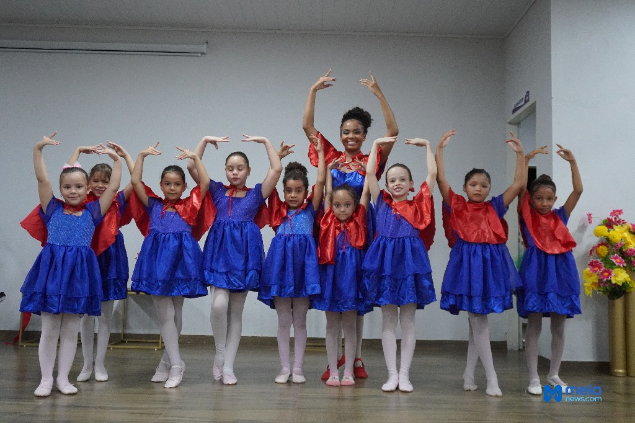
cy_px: 212
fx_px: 608
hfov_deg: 55.1
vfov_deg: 38.3
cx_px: 318
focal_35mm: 34
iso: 3200
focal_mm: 23
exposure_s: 1/160
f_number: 4.5
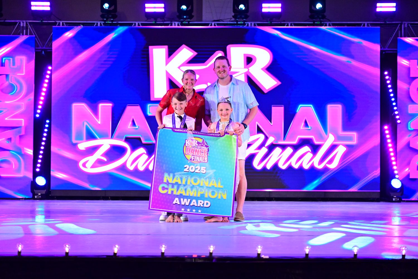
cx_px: 209
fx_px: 813
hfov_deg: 28.8
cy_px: 140
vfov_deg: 19.5
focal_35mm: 70
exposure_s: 1/1000
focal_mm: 70
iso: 4000
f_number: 3.2
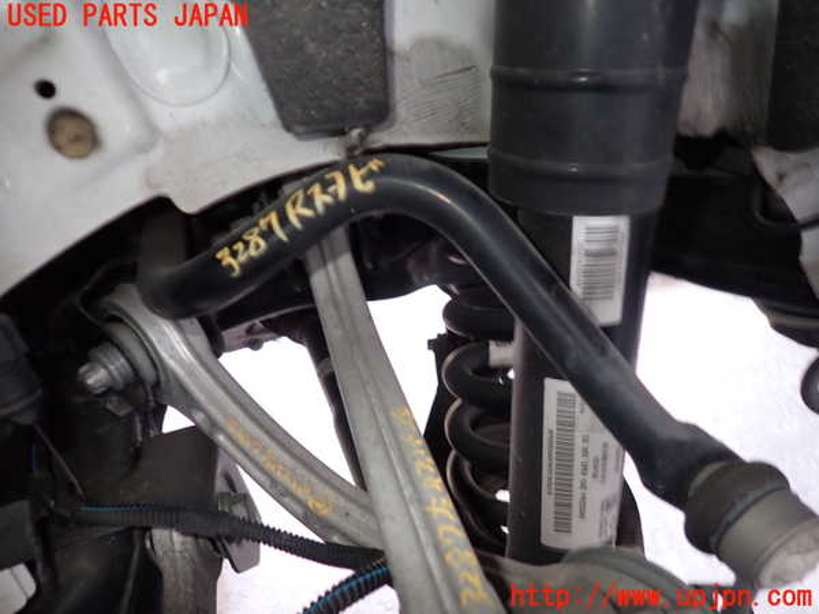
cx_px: 410
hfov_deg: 69.4
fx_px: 591
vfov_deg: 54.9
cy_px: 307
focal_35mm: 25
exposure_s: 1/30
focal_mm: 4.5
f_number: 2
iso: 200
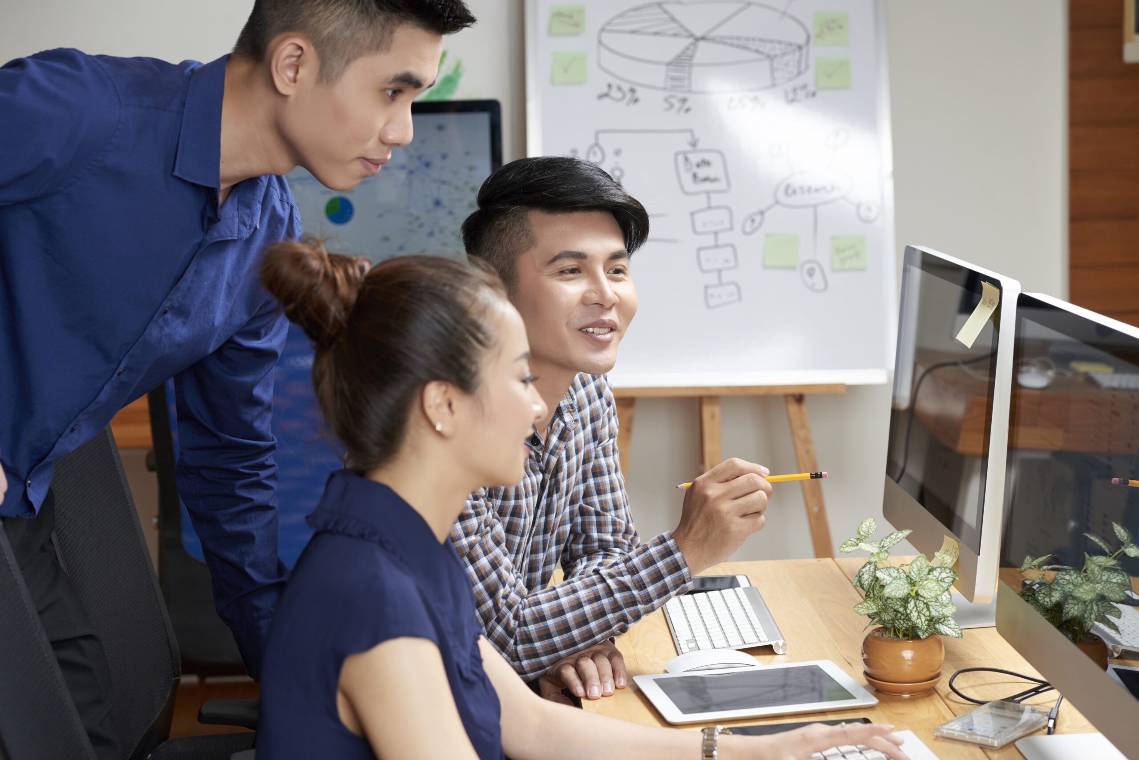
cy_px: 380
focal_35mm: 70
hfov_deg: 28.8
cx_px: 570
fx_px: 2215
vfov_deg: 19.5
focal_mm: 70
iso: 200
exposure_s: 1/125
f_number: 5.6
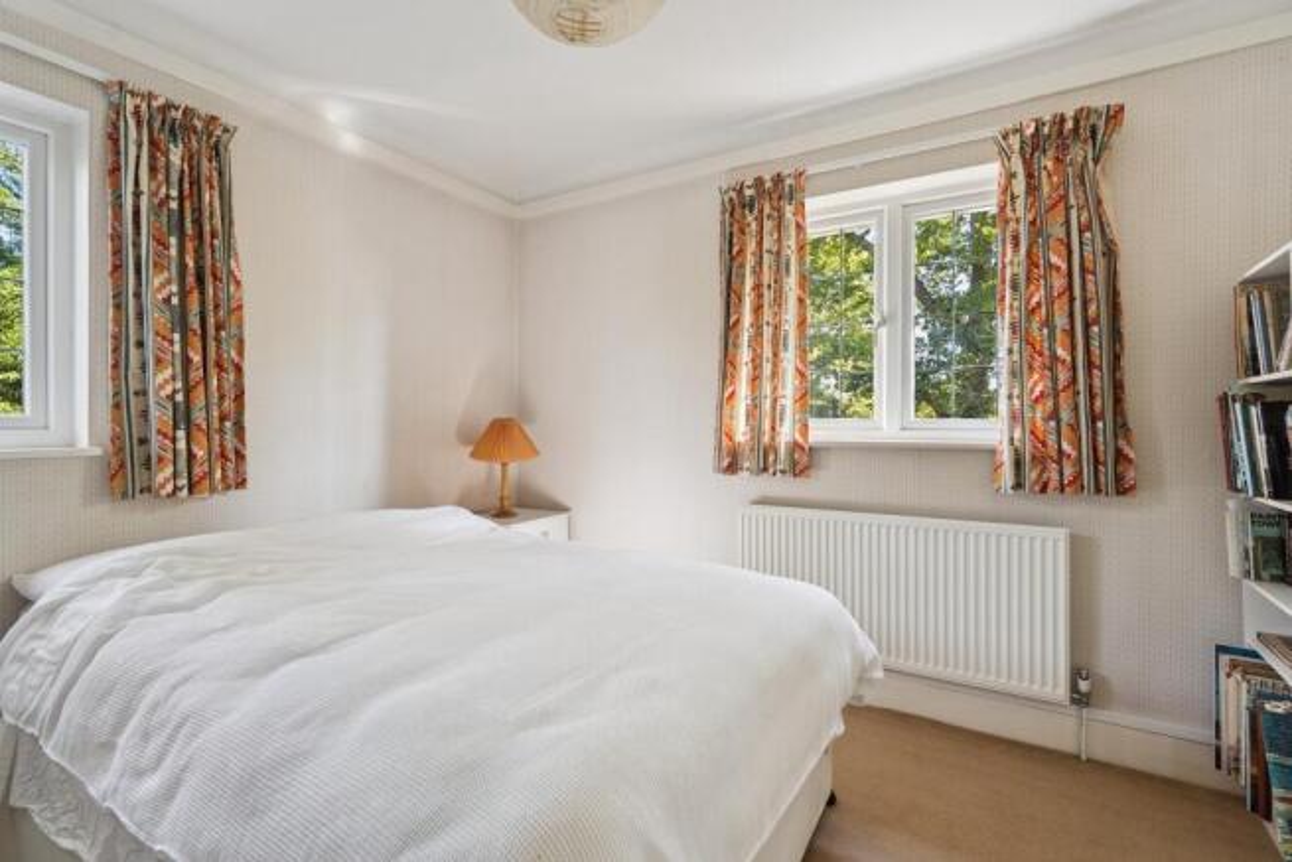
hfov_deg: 96.7
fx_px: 574
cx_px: 646
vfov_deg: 73.8
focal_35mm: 16
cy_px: 431
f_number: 5.6
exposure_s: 1/20
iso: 320
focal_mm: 16
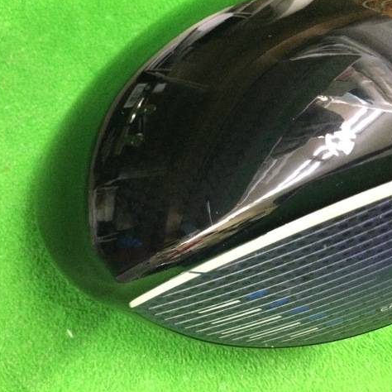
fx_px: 474
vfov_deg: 44.9
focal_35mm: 37
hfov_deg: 44.9
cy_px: 195
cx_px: 190
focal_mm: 3.3
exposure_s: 1/15
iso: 400
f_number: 2.4
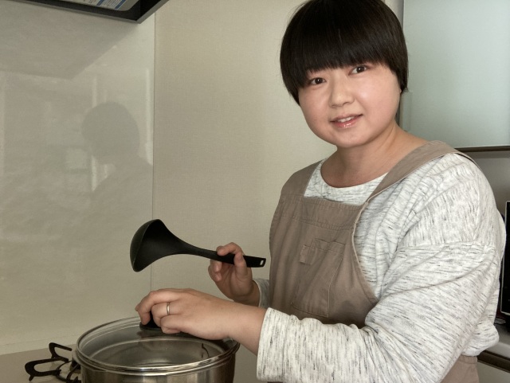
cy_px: 192
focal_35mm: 32
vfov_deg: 44.2
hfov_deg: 56.8
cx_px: 255
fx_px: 472
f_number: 2.2
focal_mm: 2.87
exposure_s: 1/60
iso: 250
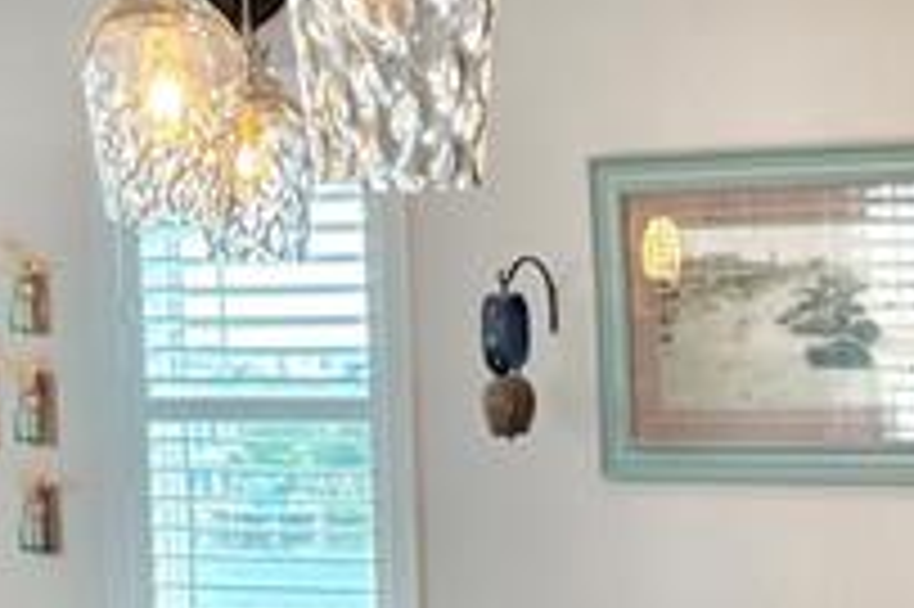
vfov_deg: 10.7
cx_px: 1076
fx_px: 3196
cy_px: 757
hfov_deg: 15.7
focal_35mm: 126
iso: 200
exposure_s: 1/131
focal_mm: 6.76
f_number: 1.78
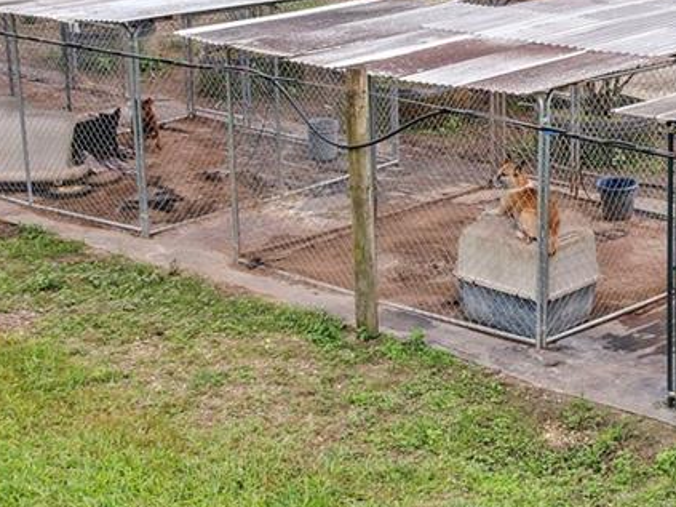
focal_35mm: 80
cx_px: 571
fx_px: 1562
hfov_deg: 23.9
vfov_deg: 18.3
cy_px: 142
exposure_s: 1/730
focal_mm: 8.38
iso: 110
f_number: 2.8
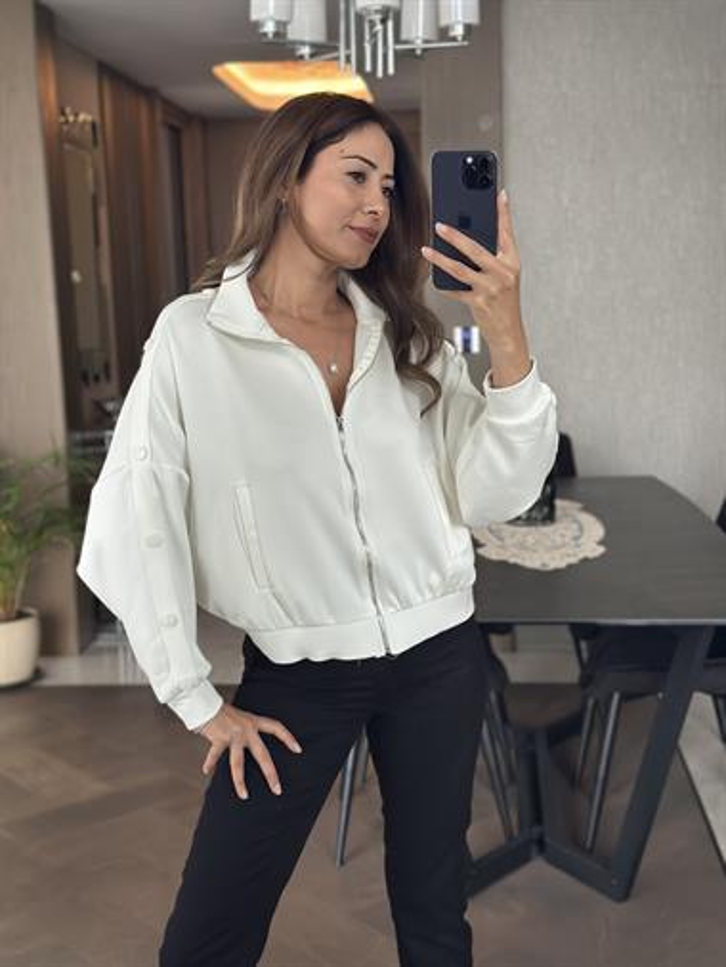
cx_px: 363
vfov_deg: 39.6
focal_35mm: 48
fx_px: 1341
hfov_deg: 30.3
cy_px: 484
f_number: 1.78
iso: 400
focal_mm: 6.86
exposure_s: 1/40
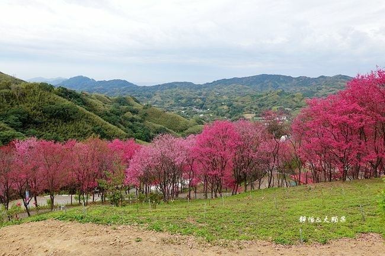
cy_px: 128
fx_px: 257
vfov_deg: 53.1
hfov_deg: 73.8
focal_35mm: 24
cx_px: 192
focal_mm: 9
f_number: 3.5
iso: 125
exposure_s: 1/200
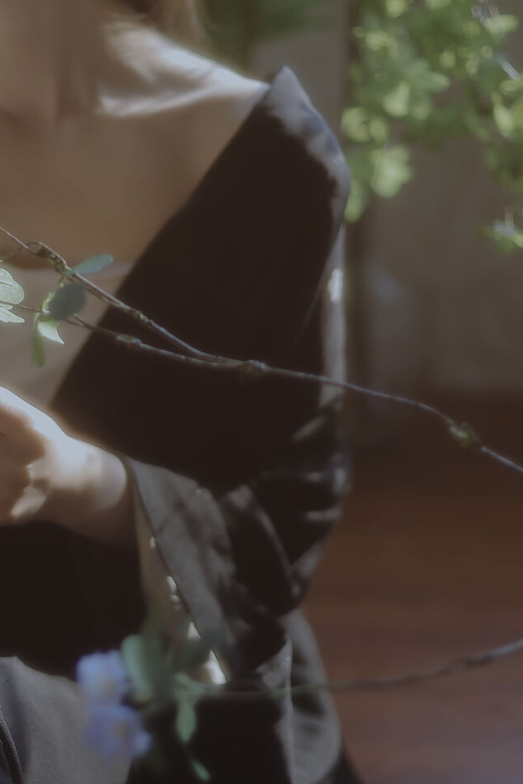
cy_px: 340
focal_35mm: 92
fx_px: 2004
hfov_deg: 14.8
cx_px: 133
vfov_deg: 22.1
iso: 100
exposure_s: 1/250
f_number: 1.4
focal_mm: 50
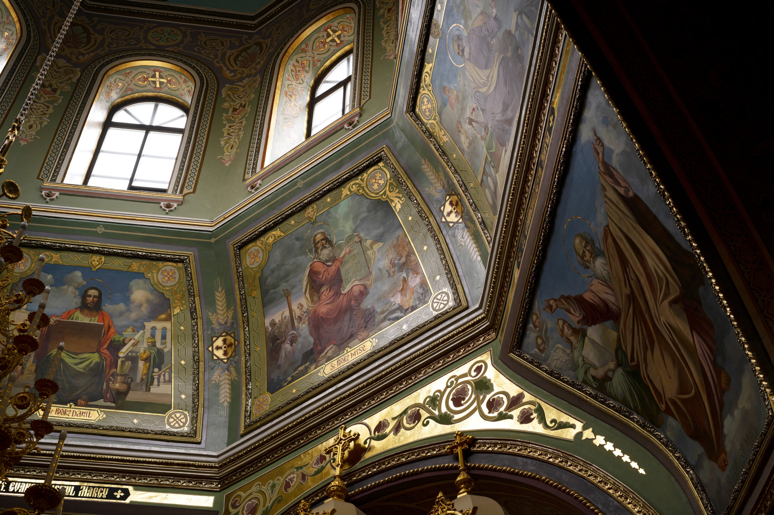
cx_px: 387
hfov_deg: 39.6
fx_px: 1074
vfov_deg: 27.0
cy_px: 258
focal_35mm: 50
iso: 400
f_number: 4.5
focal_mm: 50
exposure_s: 1/125
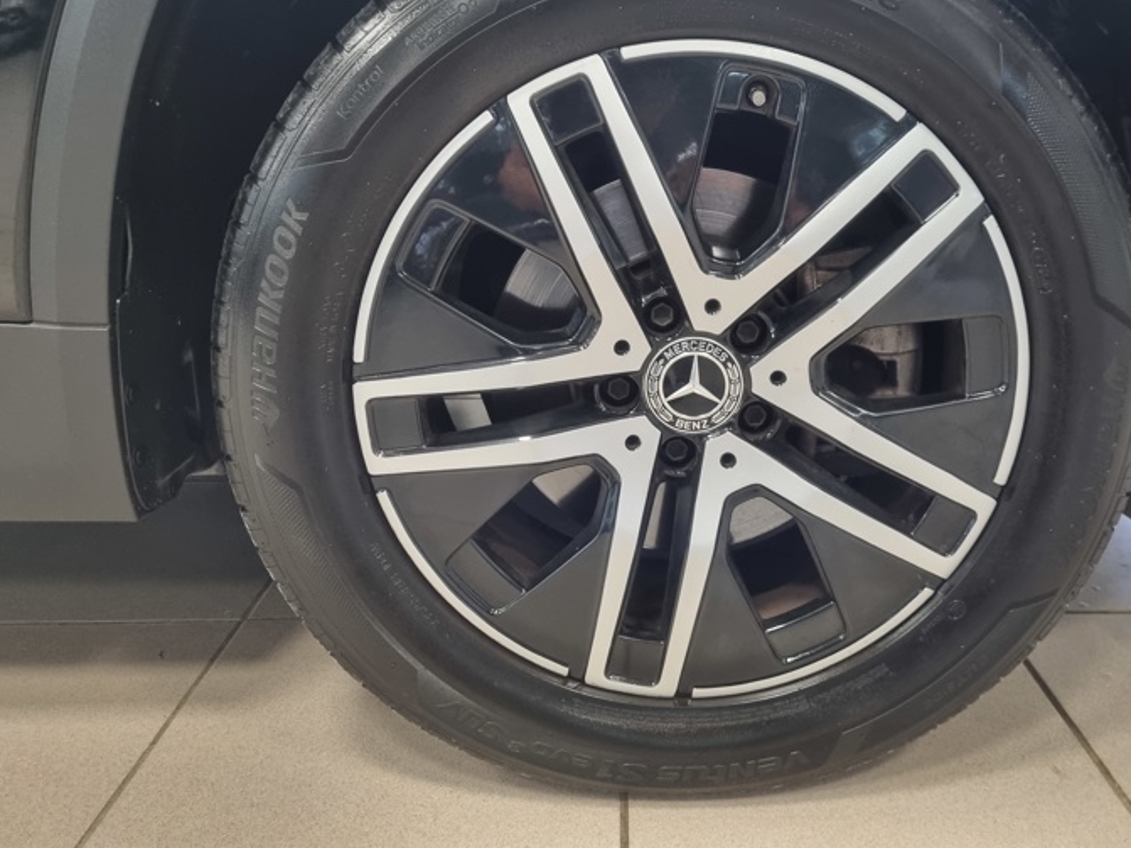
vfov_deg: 45.2
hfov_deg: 58.0
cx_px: 669
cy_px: 346
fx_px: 1013
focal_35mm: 31
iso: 400
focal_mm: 5.4
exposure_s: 1/50
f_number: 1.8
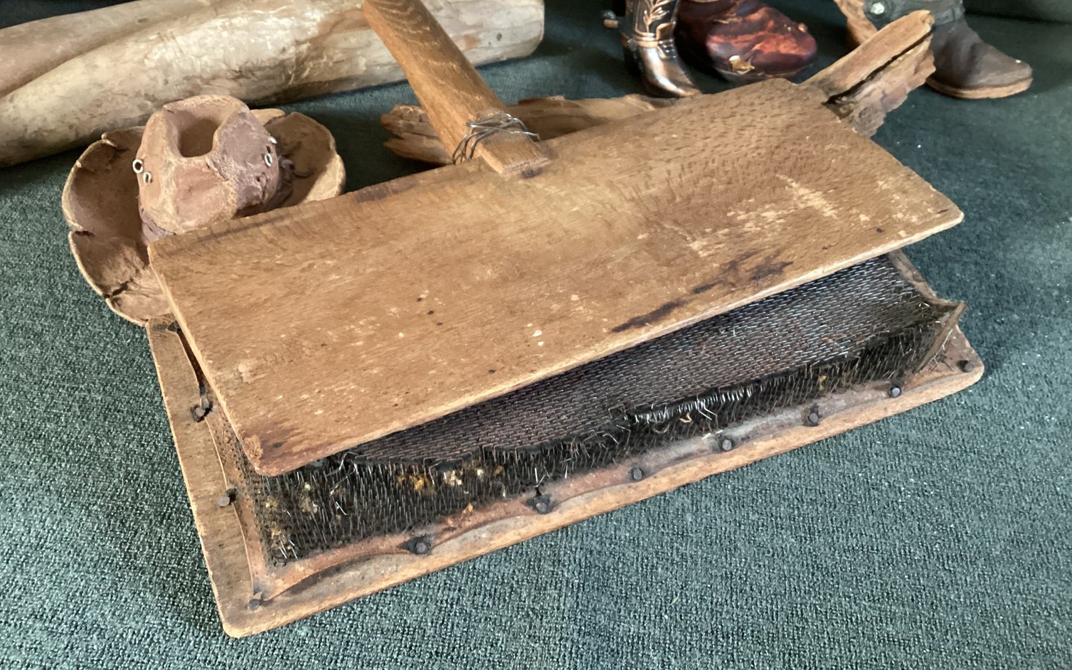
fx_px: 964
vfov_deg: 38.3
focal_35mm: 33
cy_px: 361
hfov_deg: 58.1
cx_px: 535
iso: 400
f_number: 2.4
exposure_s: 1/33
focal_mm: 3.3
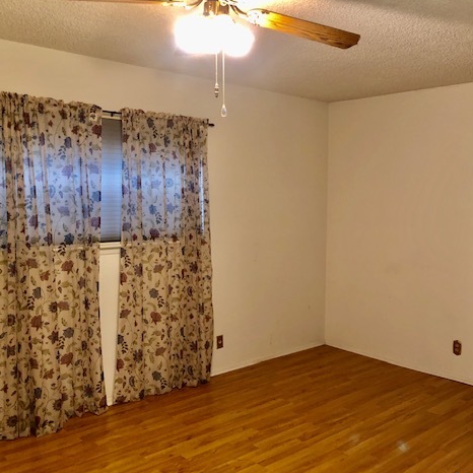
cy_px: 239
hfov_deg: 48.1
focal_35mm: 34
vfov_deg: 48.5
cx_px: 291
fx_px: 526
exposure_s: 1/12
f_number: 1.8
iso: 80
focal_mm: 4
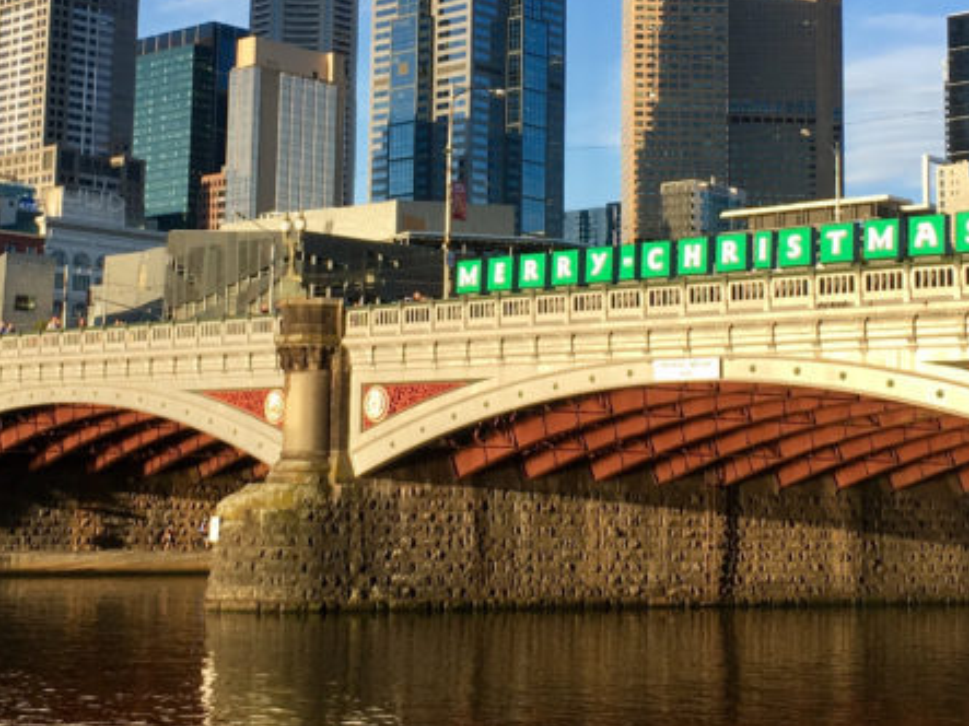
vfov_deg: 21.8
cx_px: 448
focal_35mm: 67
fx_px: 1875
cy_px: 195
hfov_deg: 29.0
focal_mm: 4.15
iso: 25
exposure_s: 1/739
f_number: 2.2
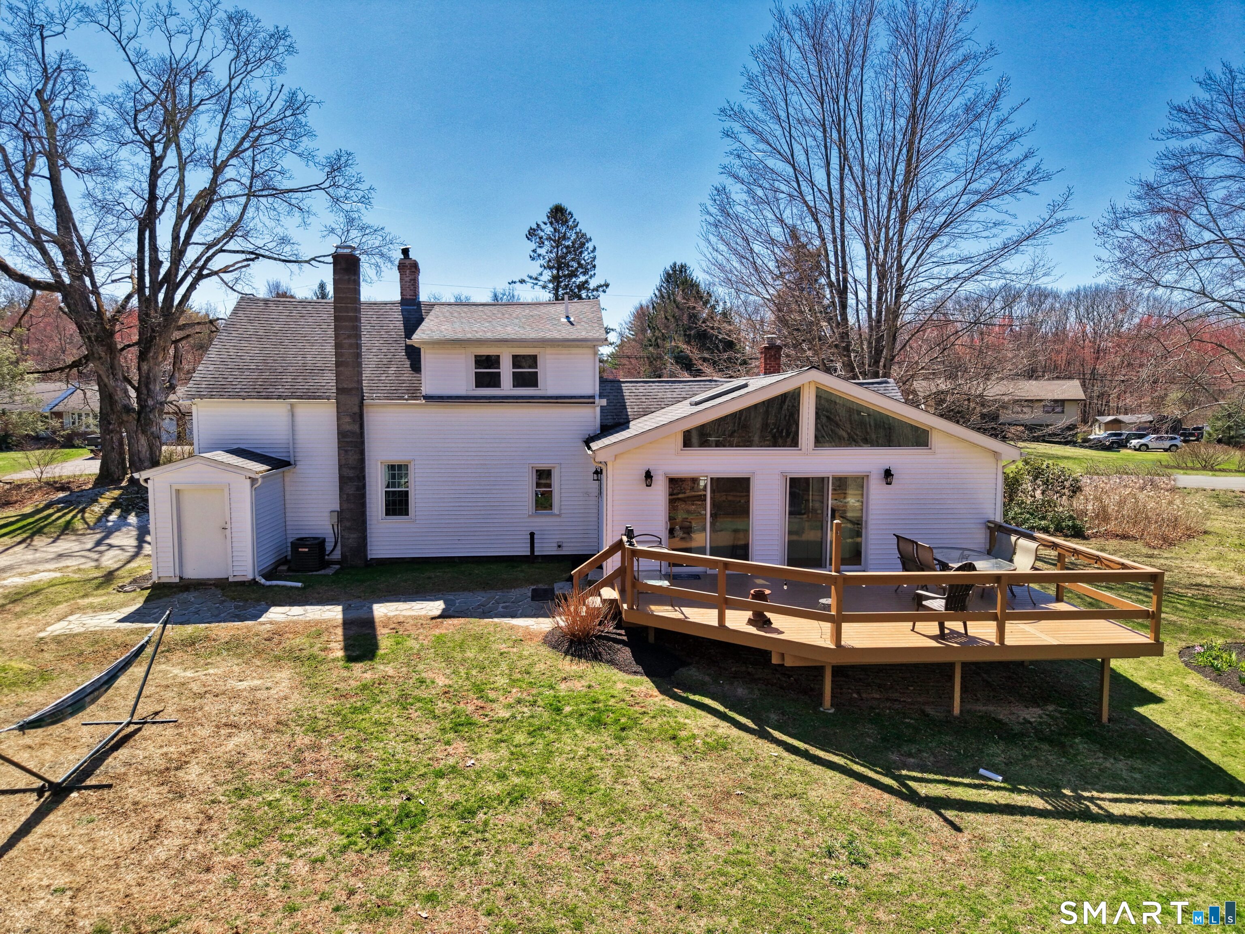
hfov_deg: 71.6
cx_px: 622
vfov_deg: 56.8
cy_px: 467
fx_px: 863
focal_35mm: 24
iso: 190
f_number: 1.8
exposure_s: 1/2000
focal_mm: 8.7
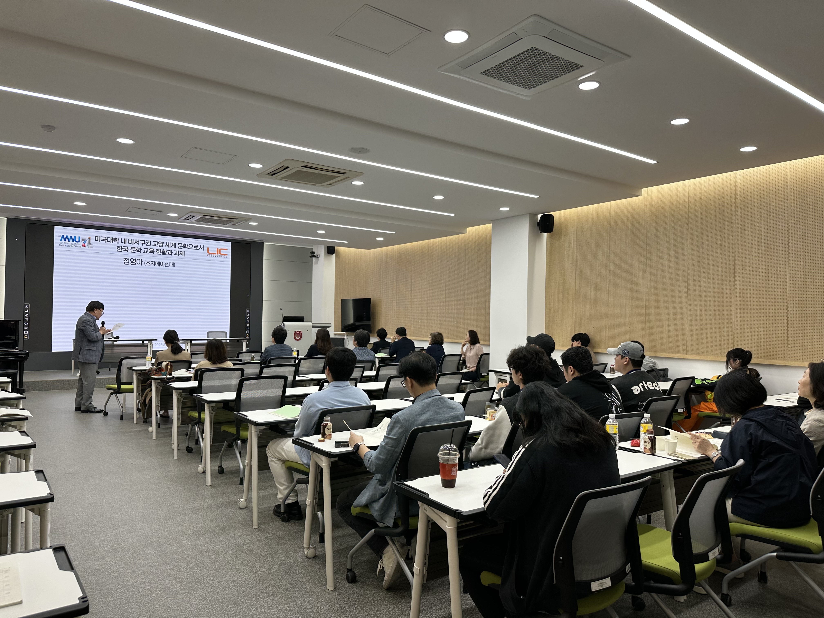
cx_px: 412
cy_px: 309
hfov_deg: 71.6
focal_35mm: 24
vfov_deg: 56.8
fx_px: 571
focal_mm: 6.86
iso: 64
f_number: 1.78
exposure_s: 1/120
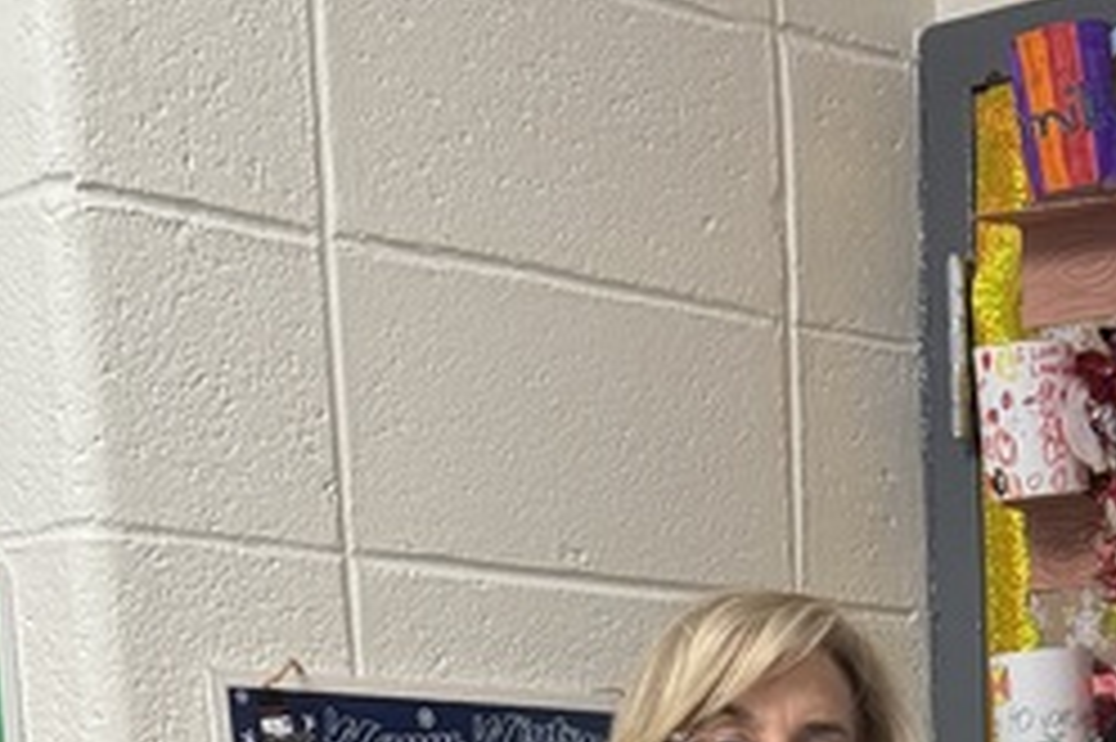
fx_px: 3191
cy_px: 1650
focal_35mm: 103
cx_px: 1238
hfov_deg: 19.0
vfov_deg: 11.5
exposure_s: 1/120
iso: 320
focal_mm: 6.76
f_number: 1.78
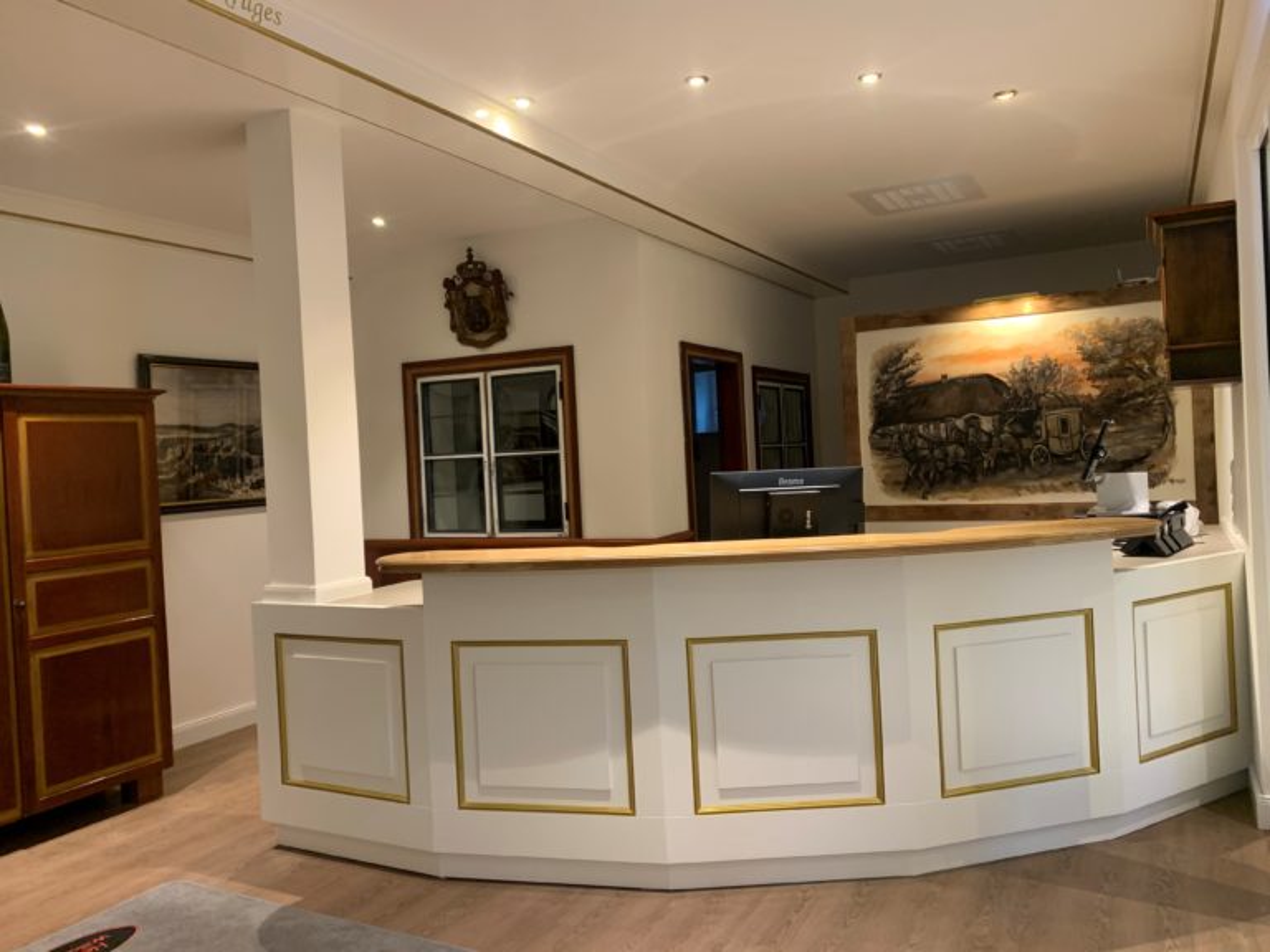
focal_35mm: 26
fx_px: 954
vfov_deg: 53.1
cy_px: 476
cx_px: 635
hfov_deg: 67.3
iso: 160
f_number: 1.8
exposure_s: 1/50
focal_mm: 4.25
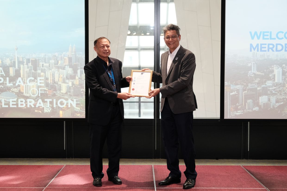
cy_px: 96
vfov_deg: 26.5
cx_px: 144
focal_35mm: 51
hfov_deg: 38.9
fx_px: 406
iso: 2500
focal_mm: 34.2
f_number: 2.8
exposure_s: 1/250
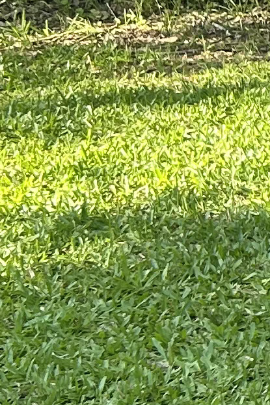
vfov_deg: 11.3
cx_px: 1176
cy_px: -183
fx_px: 1970
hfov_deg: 6.1
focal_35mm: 175
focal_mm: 5.7
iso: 32
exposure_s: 1/143
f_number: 1.5
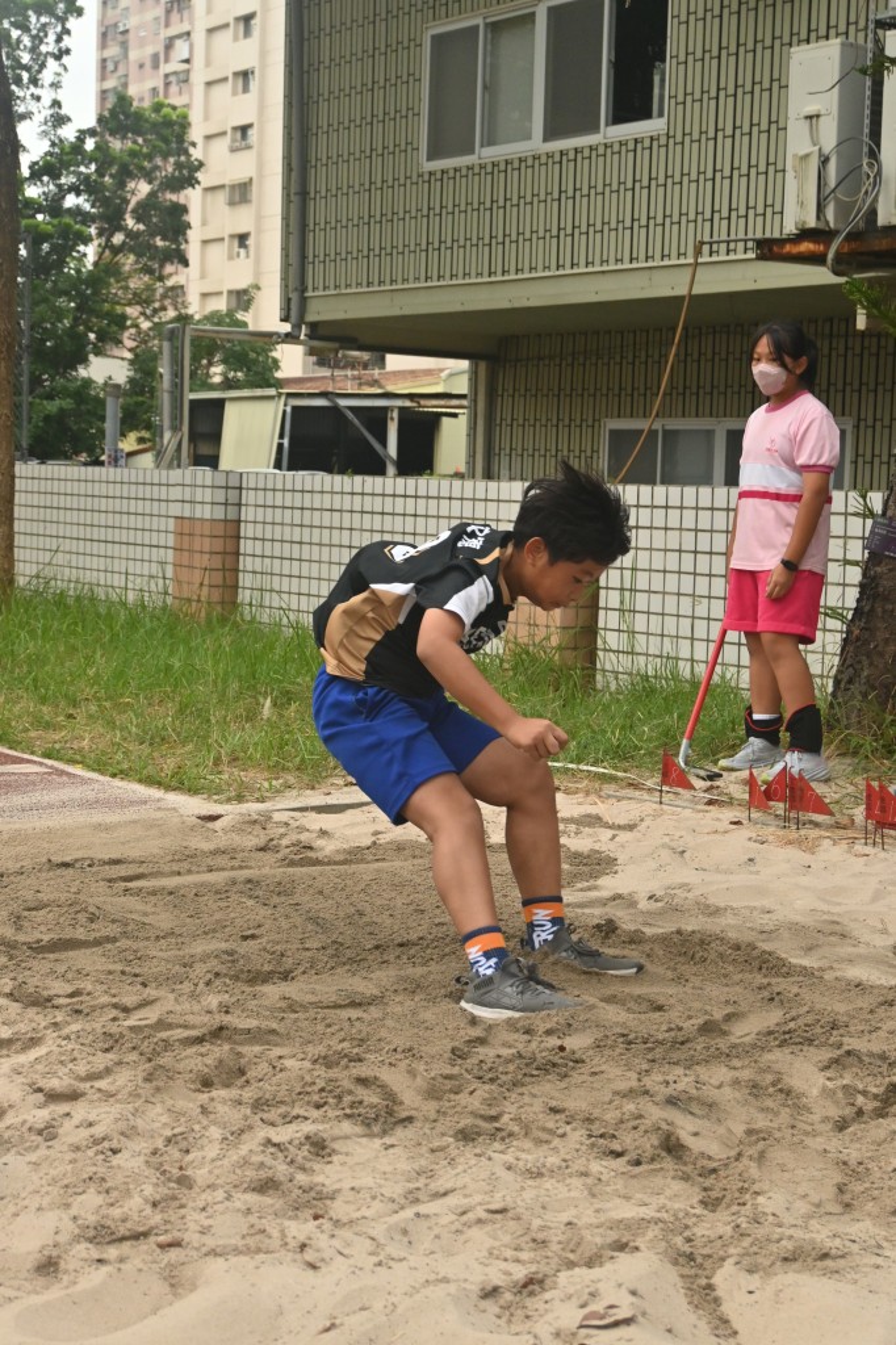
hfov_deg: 25.0
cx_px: 448
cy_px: 672
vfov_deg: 36.9
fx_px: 2017
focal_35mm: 54
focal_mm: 36
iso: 1100
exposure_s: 1/2500
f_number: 5.3
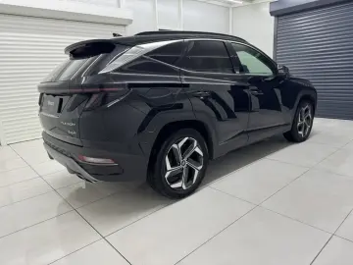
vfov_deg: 56.8
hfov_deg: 71.6
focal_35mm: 24
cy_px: 132
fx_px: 245
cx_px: 176
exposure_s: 1/50
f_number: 1.78
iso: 160
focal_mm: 6.76
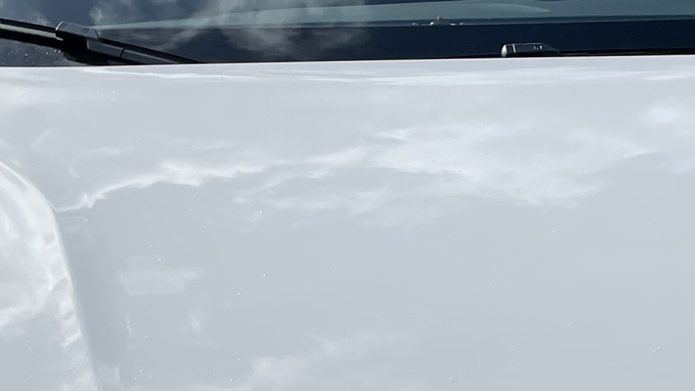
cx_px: 478
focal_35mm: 102
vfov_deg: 11.6
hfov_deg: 20.9
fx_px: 1880
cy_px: 493
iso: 32
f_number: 1.6
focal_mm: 4.2
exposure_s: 1/4464
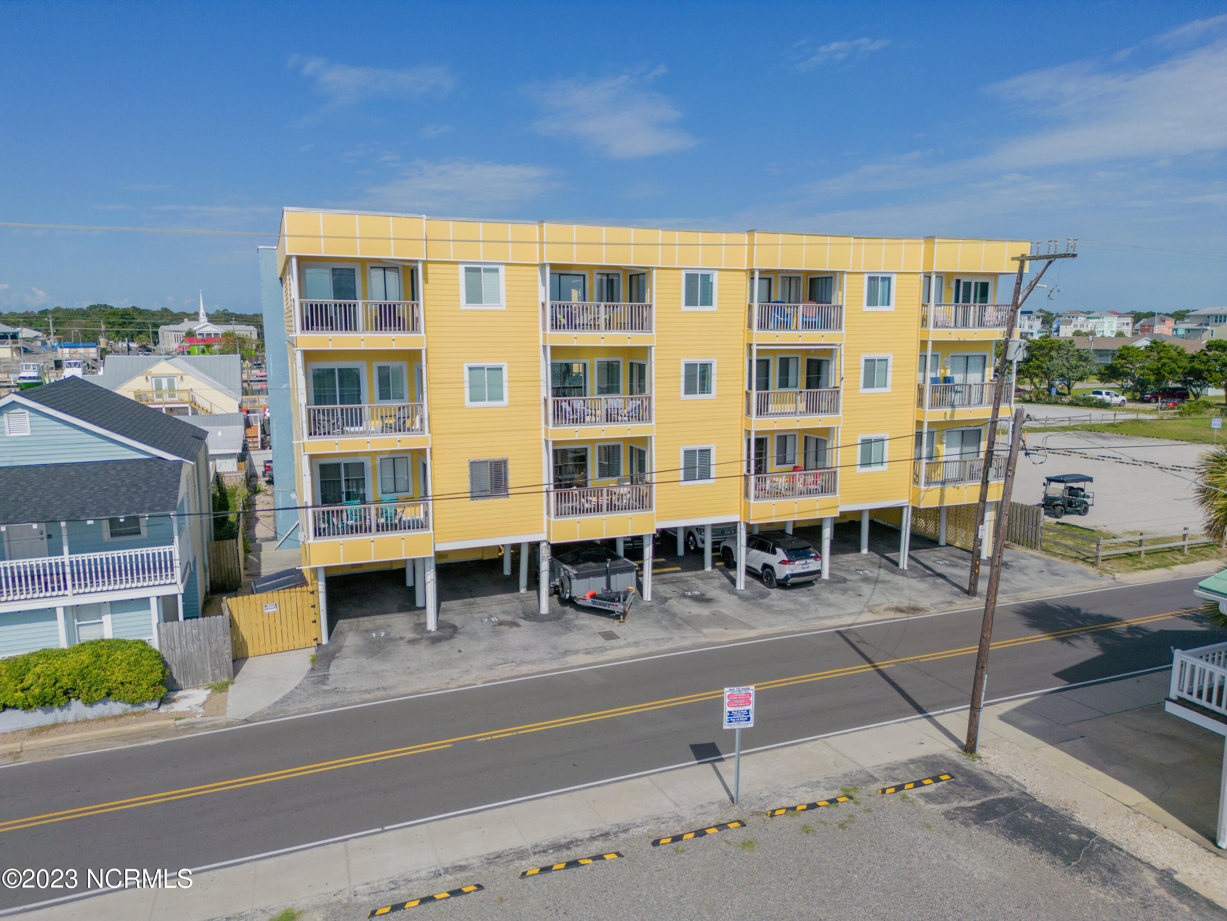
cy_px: 460
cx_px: 614
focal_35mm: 24
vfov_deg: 56.8
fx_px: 851
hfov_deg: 71.6
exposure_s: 1/5000
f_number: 1.7
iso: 200
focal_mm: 6.72
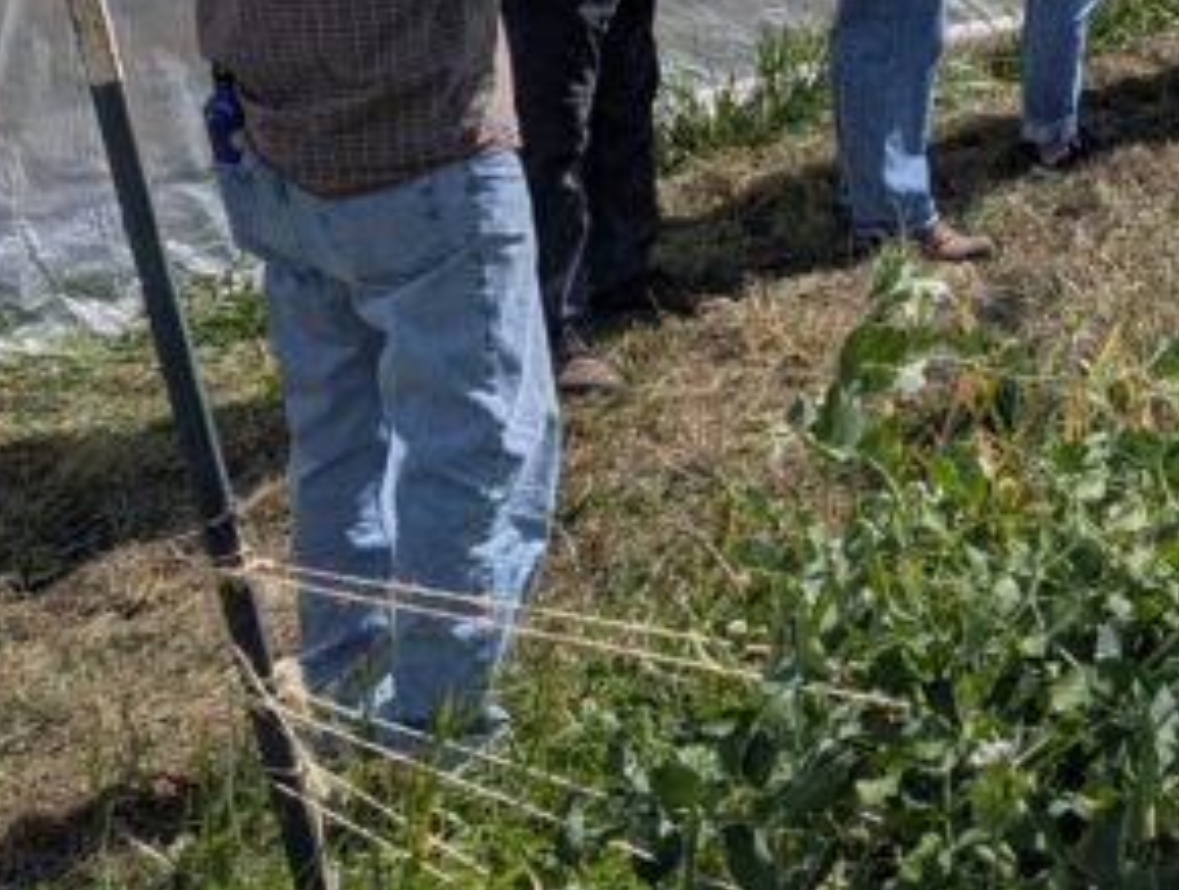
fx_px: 2901
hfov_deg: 20.5
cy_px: -267
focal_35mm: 85
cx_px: 1640
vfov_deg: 16.5
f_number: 1.68
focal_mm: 6.9
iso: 20
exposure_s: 1/2604
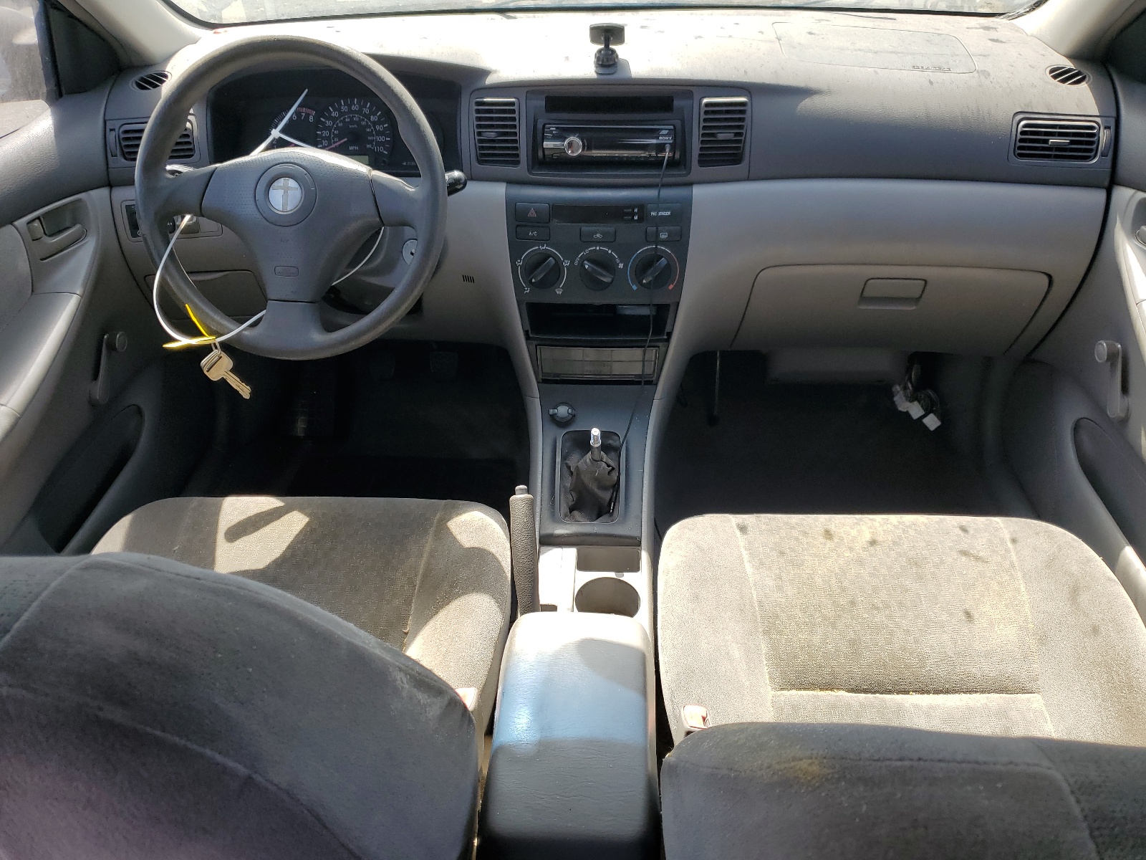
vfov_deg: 53.1
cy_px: 430
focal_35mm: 26
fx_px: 861
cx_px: 573
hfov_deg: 67.3
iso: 50
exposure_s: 1/556
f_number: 1.5
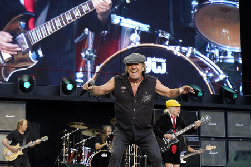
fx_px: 523
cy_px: 84
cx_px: 126
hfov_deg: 27.0
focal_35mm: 75
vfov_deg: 18.2
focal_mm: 75
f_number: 5
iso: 1600
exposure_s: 1/400
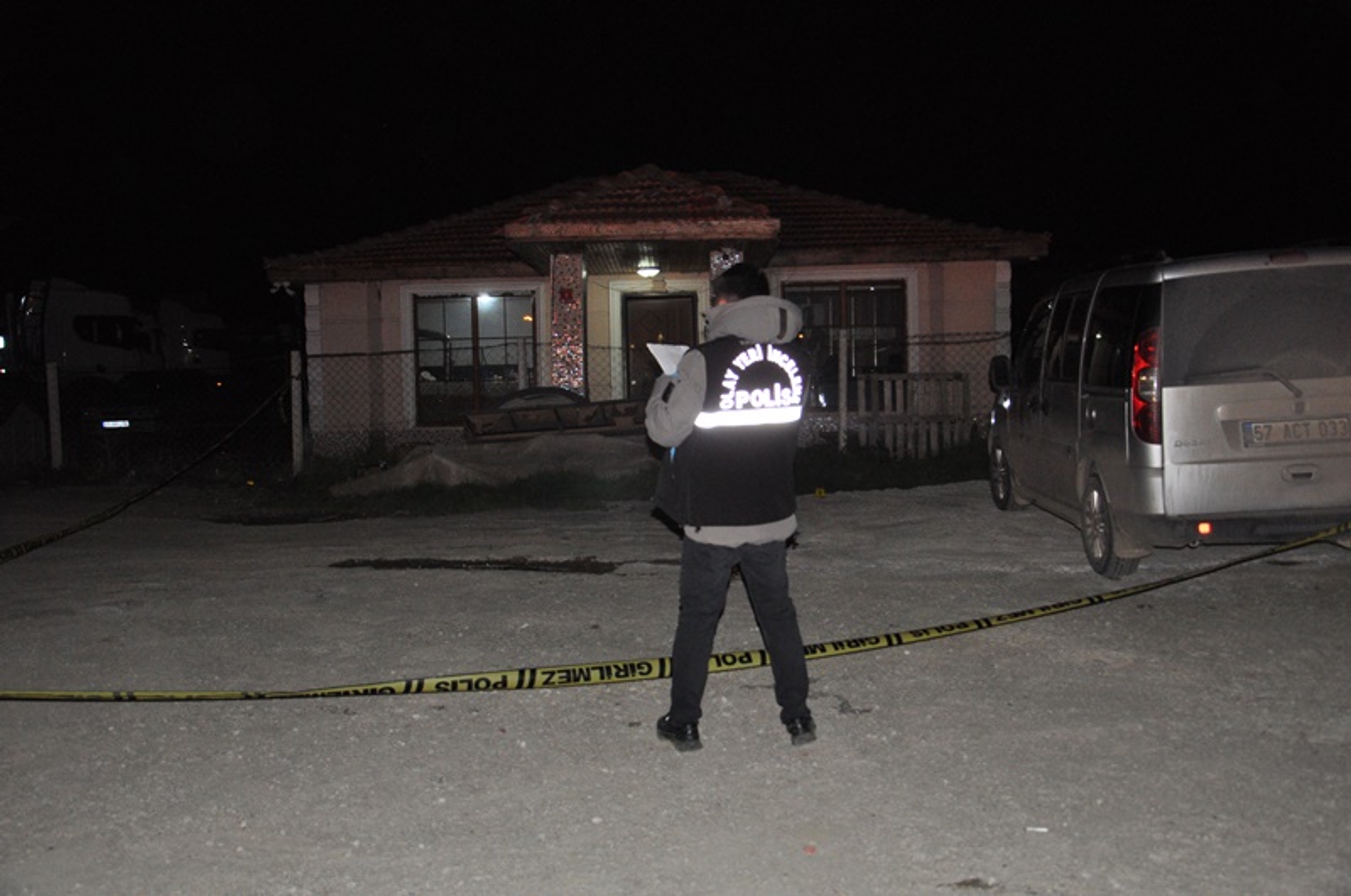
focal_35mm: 36
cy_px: 448
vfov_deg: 36.8
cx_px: 676
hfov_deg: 53.2
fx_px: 1349
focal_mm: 24
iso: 1600
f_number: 5
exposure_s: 1/60
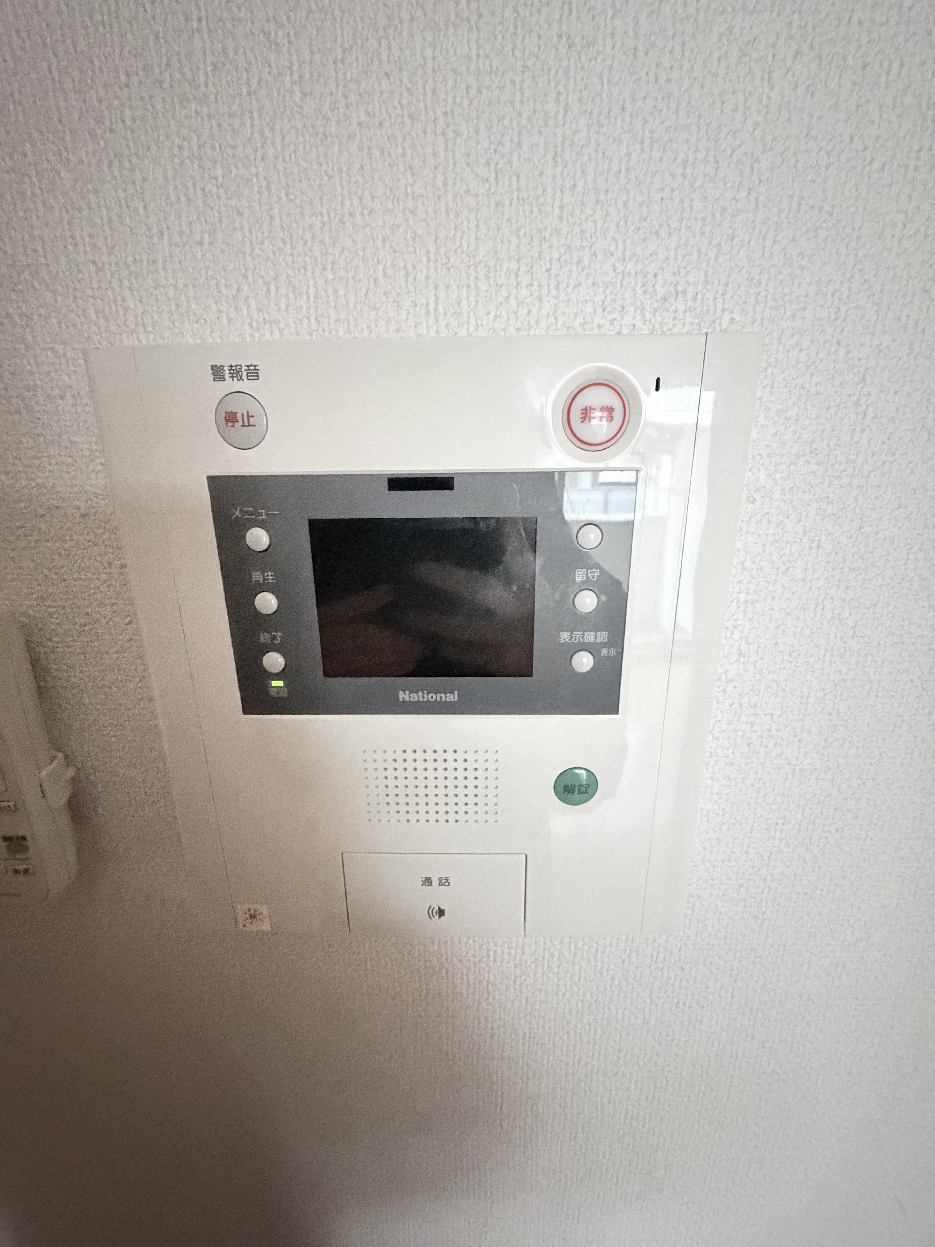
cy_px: 624
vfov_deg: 102.1
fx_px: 504
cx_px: 468
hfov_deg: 85.7
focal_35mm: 14
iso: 1250
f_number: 2.2
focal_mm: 2.22
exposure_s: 1/43
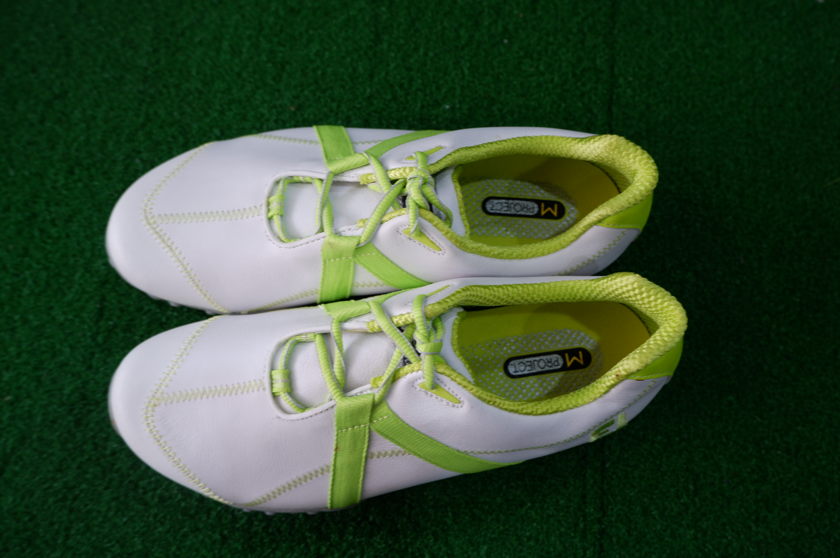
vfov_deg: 43.5
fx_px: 699
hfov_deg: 62.0
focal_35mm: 30
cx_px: 427
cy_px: 278
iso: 500
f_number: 4
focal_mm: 19.7
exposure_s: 1/30
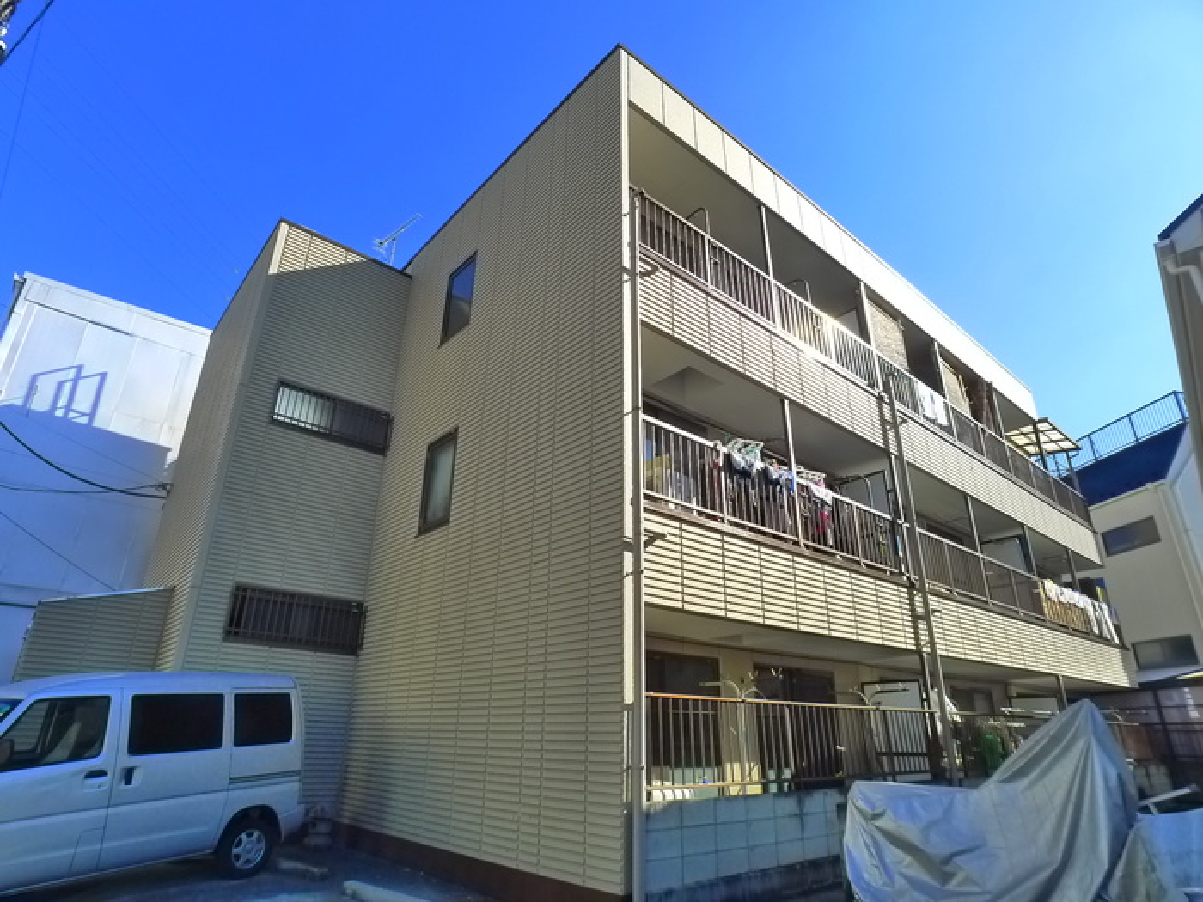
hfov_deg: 71.6
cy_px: 451
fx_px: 834
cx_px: 602
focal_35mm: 24
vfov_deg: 56.8
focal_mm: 5.1
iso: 400
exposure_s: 1/500
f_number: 4
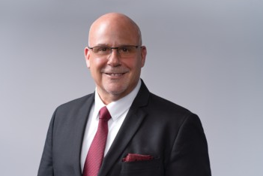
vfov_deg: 14.1
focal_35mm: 97
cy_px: 95
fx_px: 709
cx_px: 124
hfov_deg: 21.0
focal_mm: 85
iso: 200
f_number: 10
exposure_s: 1/200
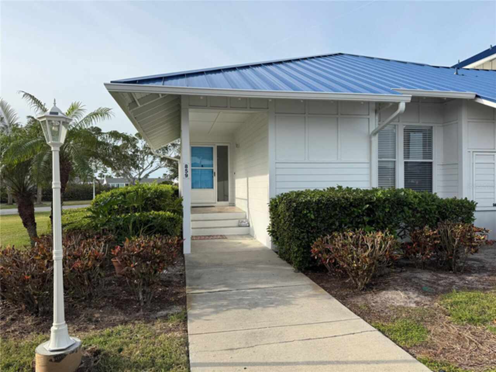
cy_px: 186
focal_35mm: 24
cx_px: 248
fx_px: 344
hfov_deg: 71.6
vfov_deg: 56.8
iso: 80
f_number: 1.78
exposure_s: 1/2959
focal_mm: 6.76
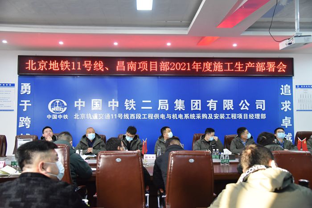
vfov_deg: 41.1
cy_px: 104
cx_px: 156
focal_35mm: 32
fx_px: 277
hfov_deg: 58.7
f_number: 4
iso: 3200
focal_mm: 32
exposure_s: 1/60
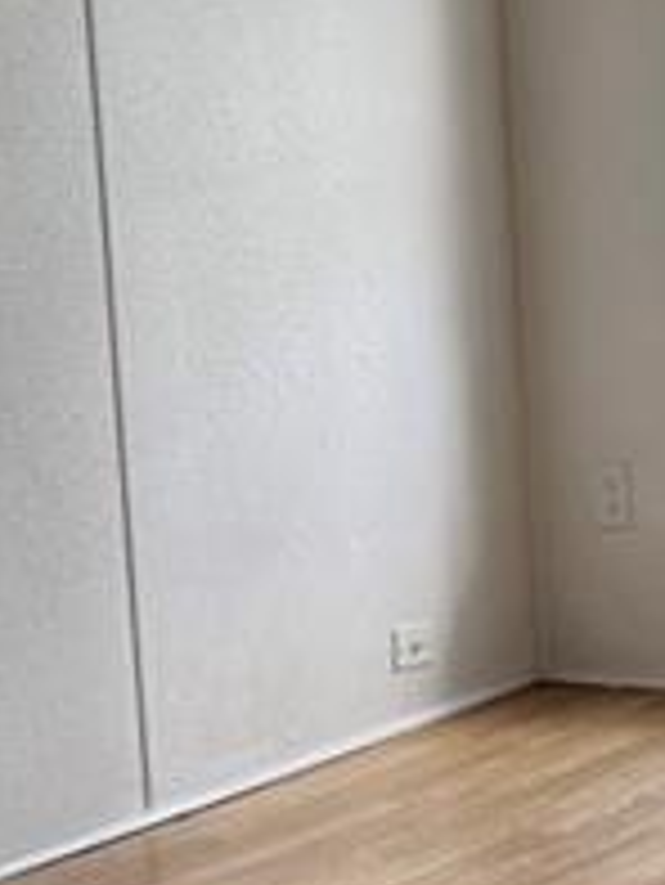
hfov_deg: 9.7
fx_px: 3736
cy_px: 629
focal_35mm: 146
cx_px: 1186
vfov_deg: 13.5
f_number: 1.78
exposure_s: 1/121
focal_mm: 6.76
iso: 80
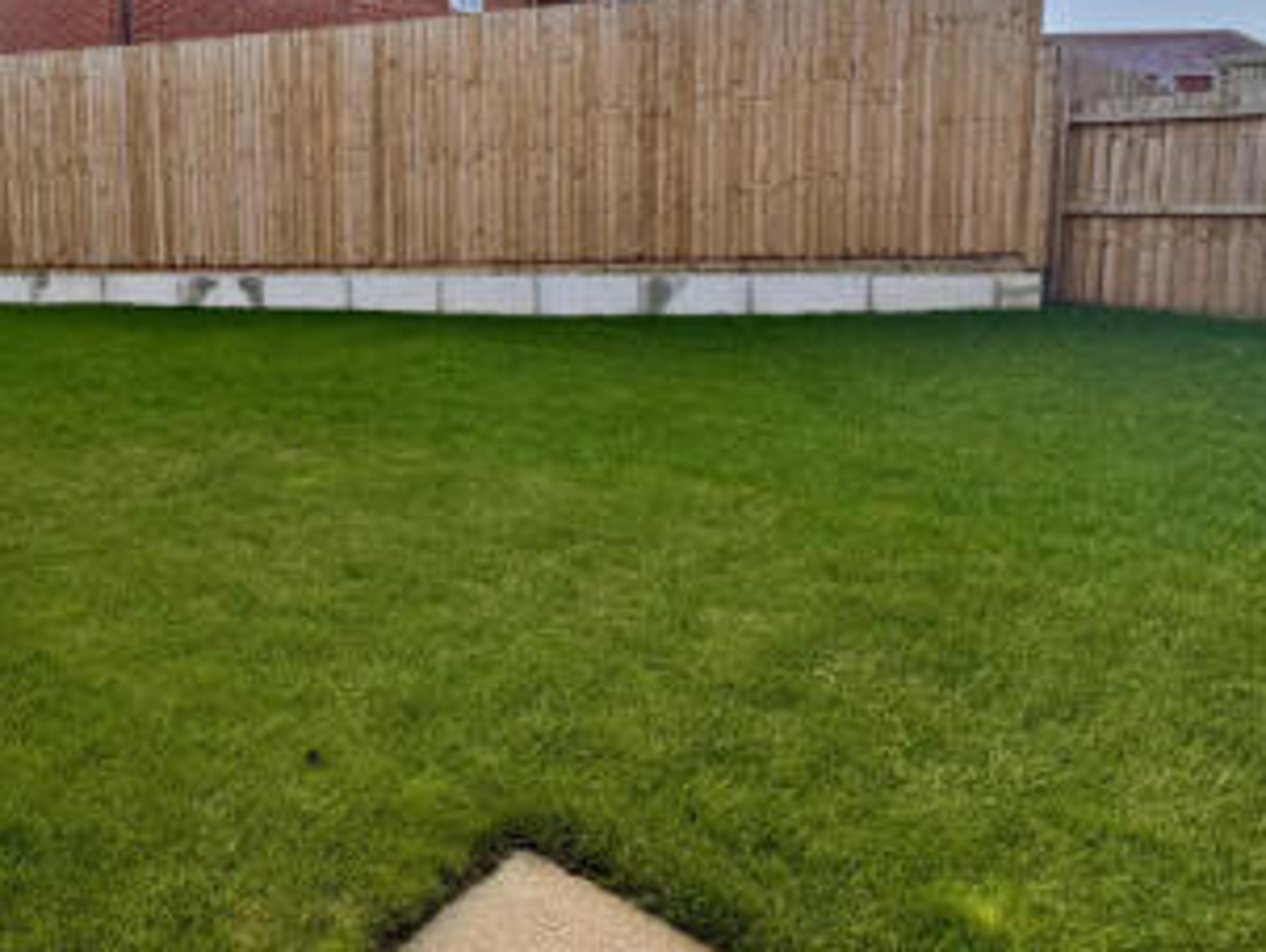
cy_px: 291
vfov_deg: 50.2
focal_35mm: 27
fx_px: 988
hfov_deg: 60.8
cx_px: 283
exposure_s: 1/288
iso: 40
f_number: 2.2
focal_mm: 2.22
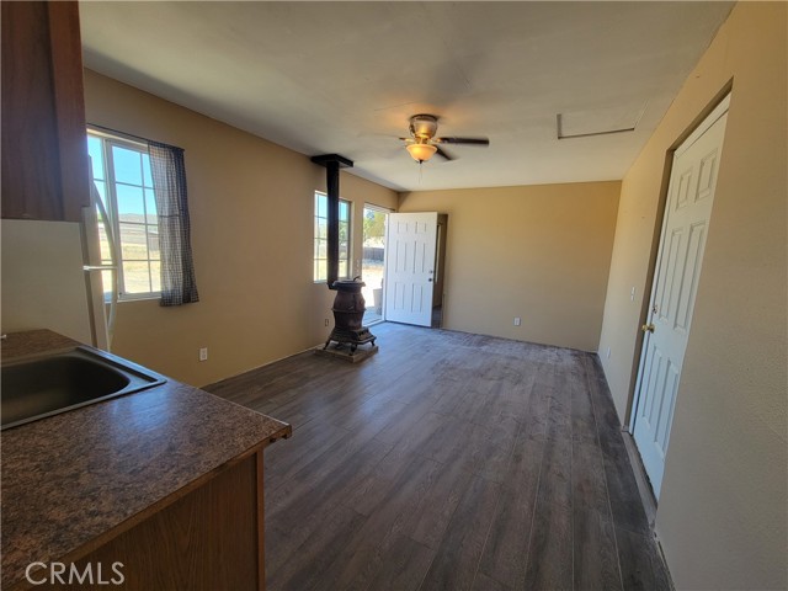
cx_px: 394
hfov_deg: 106.2
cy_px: 296
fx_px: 296
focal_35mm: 13
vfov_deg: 89.9
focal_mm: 2.2
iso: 50
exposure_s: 1/60
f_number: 2.2
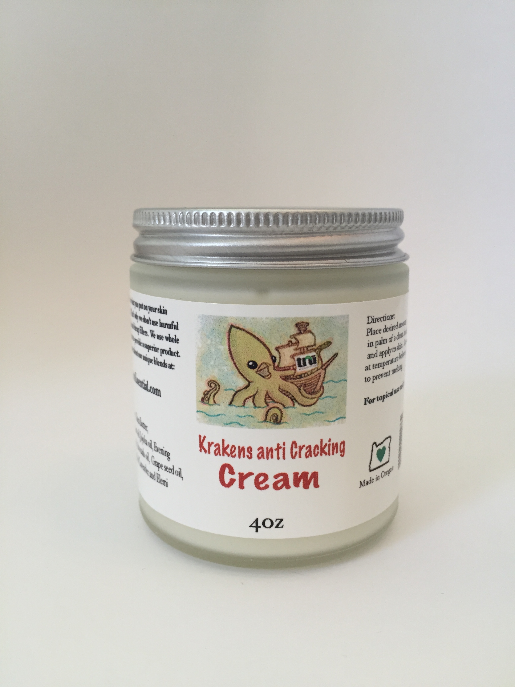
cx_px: 258
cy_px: 344
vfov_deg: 61.7
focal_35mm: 29
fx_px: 575
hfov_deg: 48.2
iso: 40
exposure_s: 1/30
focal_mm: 4.15
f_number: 2.2
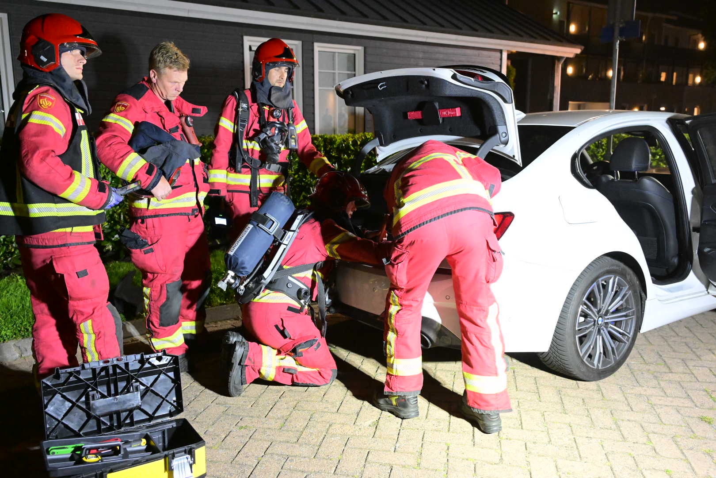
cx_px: 358
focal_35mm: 31
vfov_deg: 42.3
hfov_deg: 60.3
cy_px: 239
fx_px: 617
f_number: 4
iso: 10000
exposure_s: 1/100
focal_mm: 31
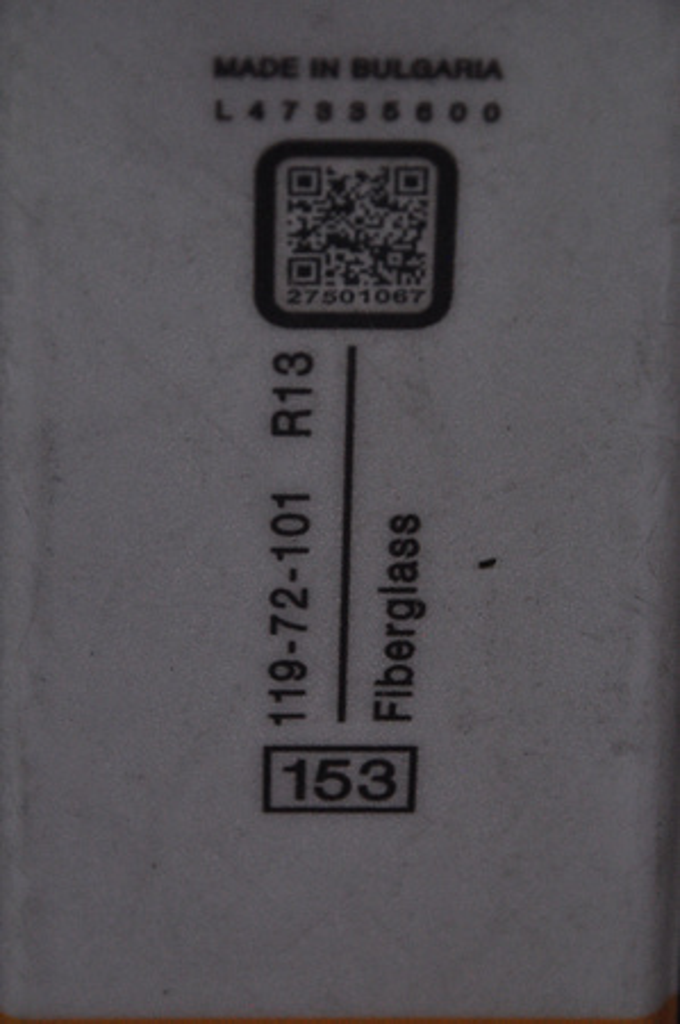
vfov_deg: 13.1
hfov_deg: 8.7
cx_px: 340
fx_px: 4472
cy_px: 512
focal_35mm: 158
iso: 3200
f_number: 9.5
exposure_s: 1/125
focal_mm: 105
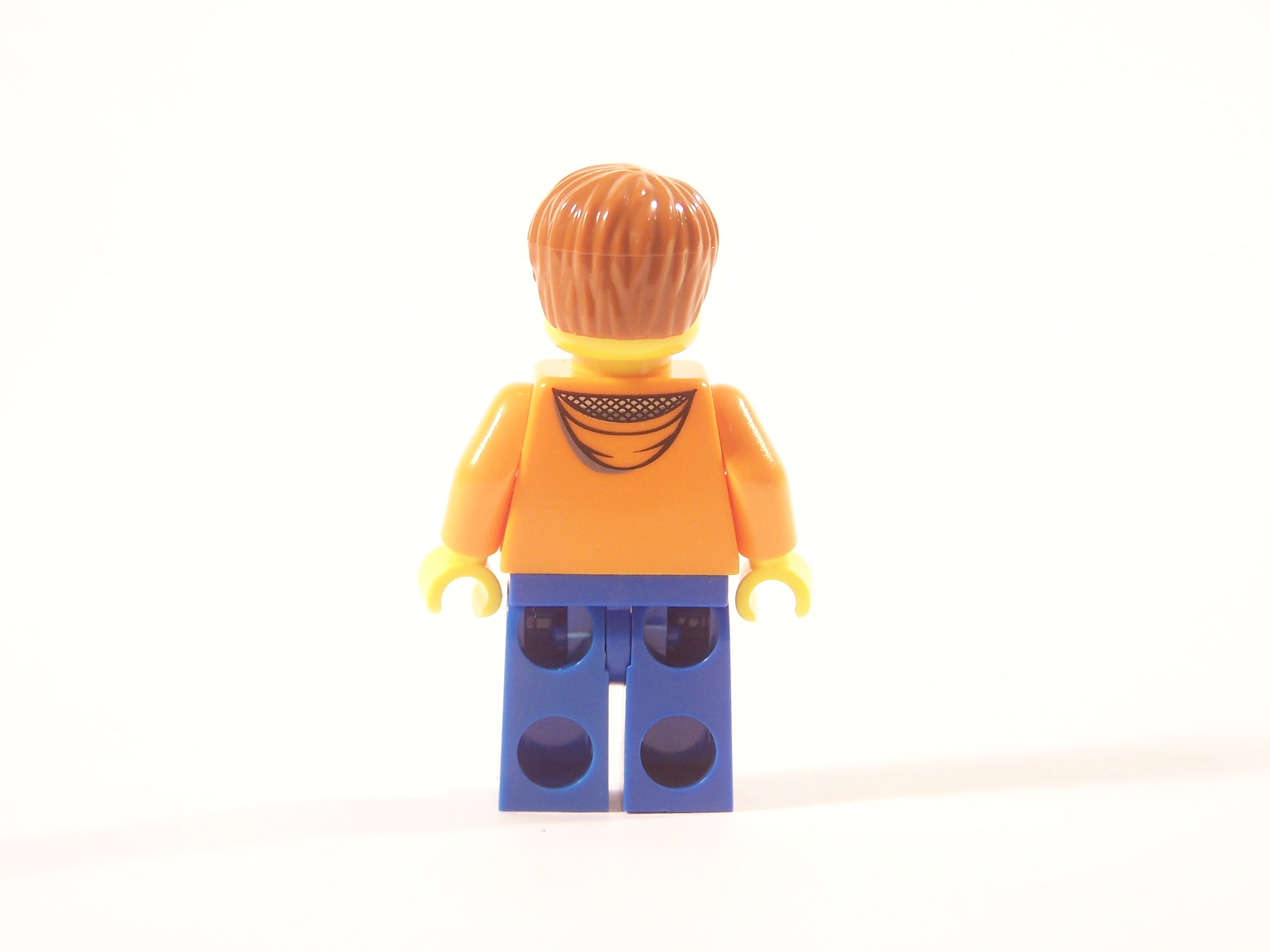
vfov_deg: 12.7
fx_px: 4293
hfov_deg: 16.8
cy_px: 476
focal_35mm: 117
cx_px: 635
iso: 100
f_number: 3.2
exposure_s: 1/10
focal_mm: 19.4
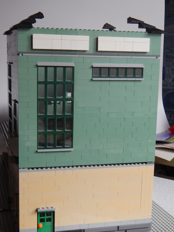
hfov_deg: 24.4
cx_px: 79
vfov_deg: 32.1
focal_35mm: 60
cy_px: 138
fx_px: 402
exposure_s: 1/30
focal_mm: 8.6
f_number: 3.7
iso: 400
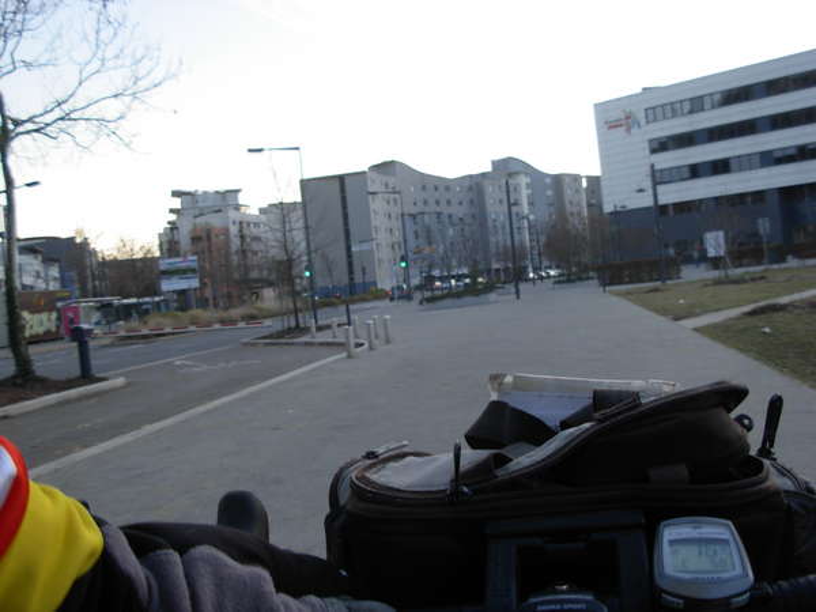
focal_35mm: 38
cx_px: 408
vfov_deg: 37.7
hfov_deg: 49.0
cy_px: 306
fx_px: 896
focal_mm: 6.3
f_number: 2.9
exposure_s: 1/215
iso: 79
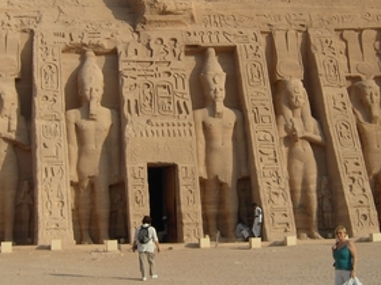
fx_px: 825
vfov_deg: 19.6
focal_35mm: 75
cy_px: 102
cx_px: 192
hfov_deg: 26.0
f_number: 6.7
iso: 50
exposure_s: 1/350
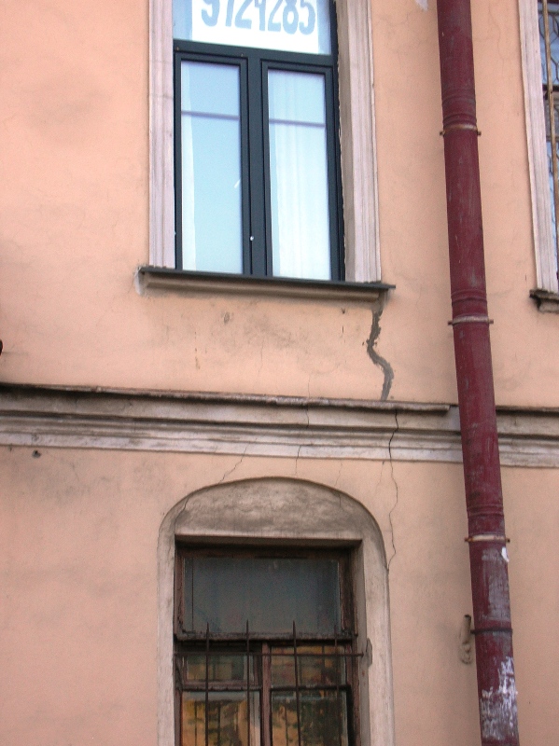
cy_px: 373
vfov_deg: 26.3
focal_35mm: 74
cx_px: 280
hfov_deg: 19.9
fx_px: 1595
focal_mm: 12.3
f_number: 4
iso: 50
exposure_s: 1/31.2
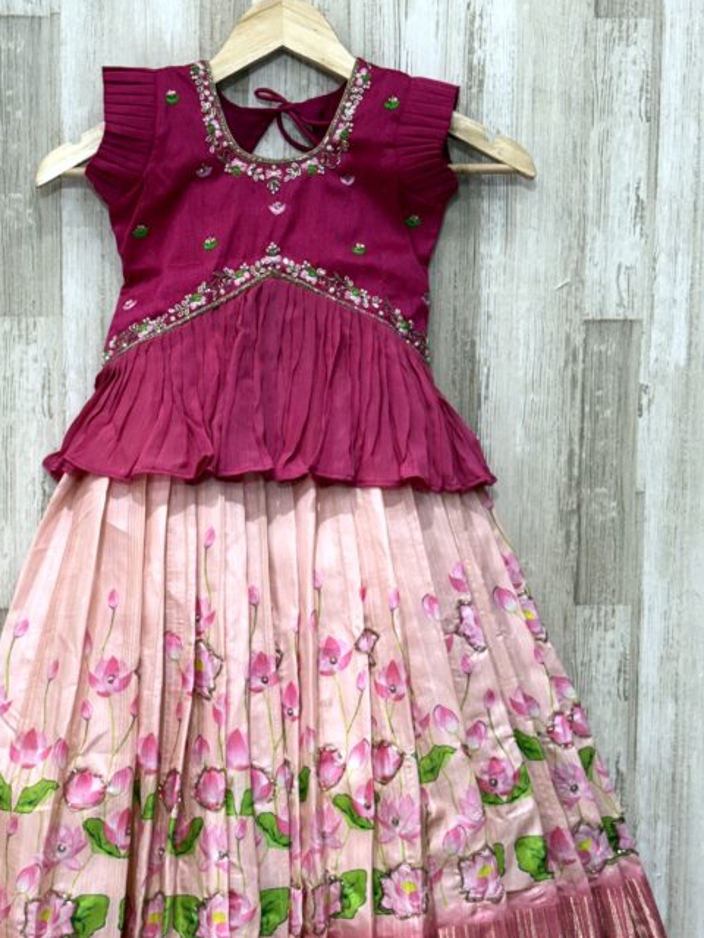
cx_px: 277
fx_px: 1763
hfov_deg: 22.5
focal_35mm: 65
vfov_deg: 29.7
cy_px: 580
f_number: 1.6
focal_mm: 5.96
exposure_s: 1/50
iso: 32
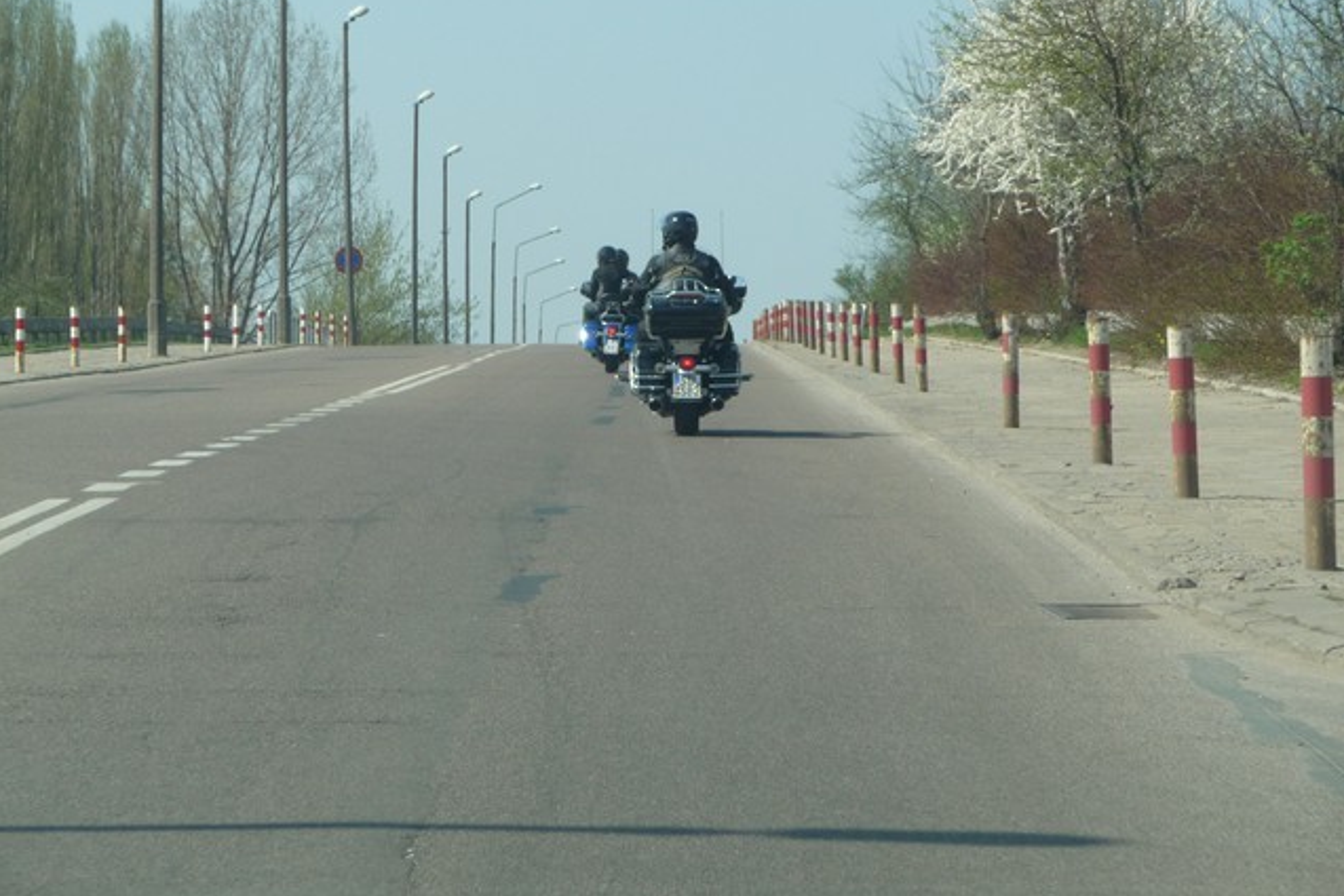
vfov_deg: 8.3
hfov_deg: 12.4
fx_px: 6161
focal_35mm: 165
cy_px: 445
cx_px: 671
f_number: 4.8
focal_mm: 27.1
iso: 100
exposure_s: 1/400
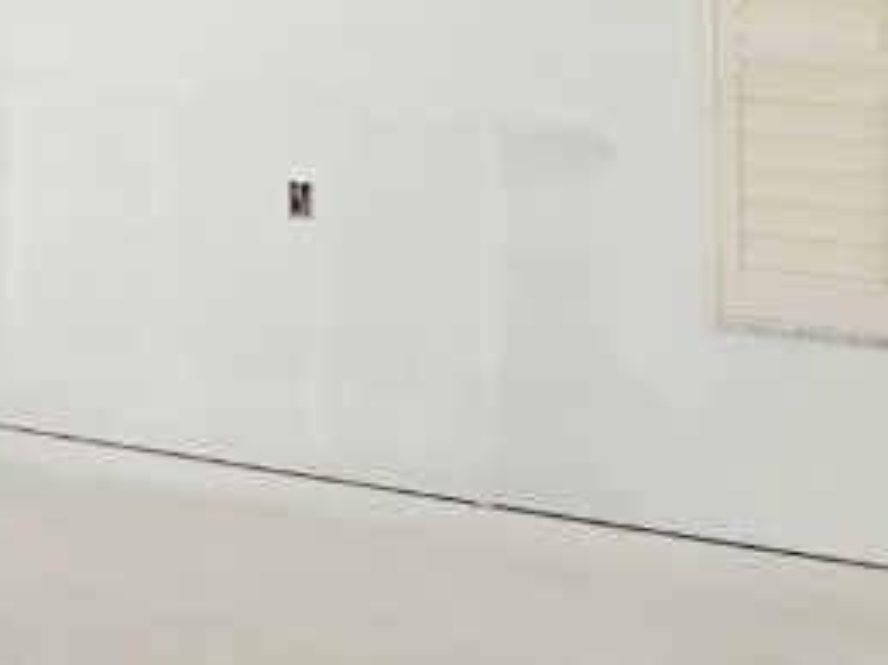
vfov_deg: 15.3
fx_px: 2333
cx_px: -480
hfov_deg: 18.8
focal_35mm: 91
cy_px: -250
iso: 64
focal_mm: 6.3
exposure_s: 1/182
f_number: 1.7
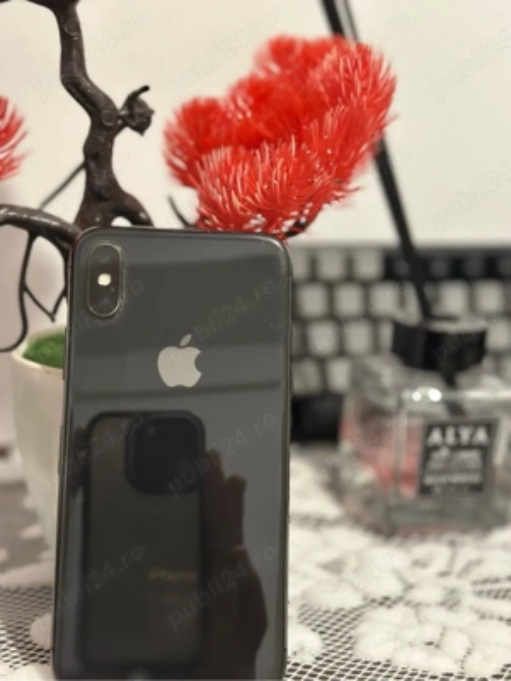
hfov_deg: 30.3
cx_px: 256
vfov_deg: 39.7
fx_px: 945
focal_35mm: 48
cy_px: 340
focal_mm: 6.86
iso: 500
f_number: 1.78
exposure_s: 1/33
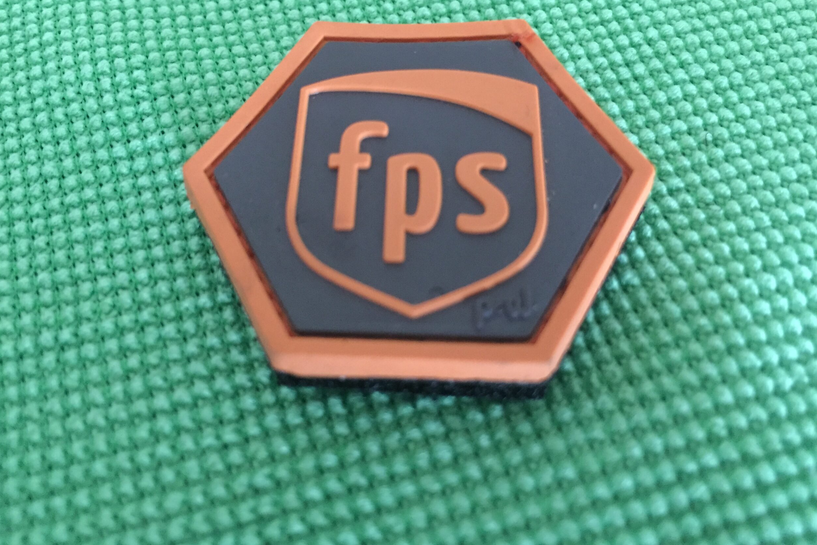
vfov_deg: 42.3
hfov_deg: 60.3
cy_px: 240
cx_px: 408
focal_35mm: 31
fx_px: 704
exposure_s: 1/17
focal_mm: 4.15
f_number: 2.2
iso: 640
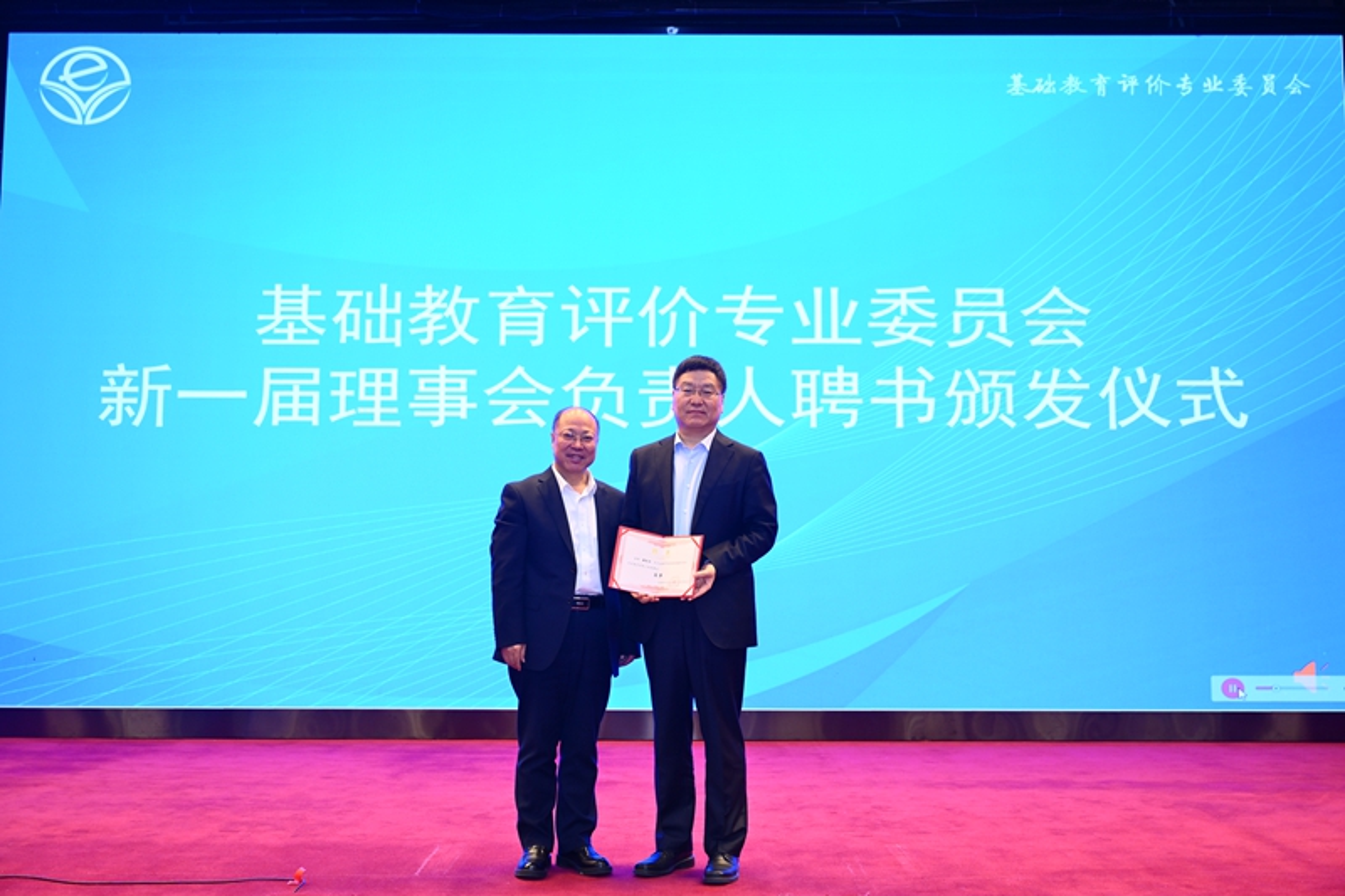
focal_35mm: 38
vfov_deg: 35.0
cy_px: 448
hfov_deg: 50.7
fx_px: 1419
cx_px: 672
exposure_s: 1/125
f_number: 3.5
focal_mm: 38
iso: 800
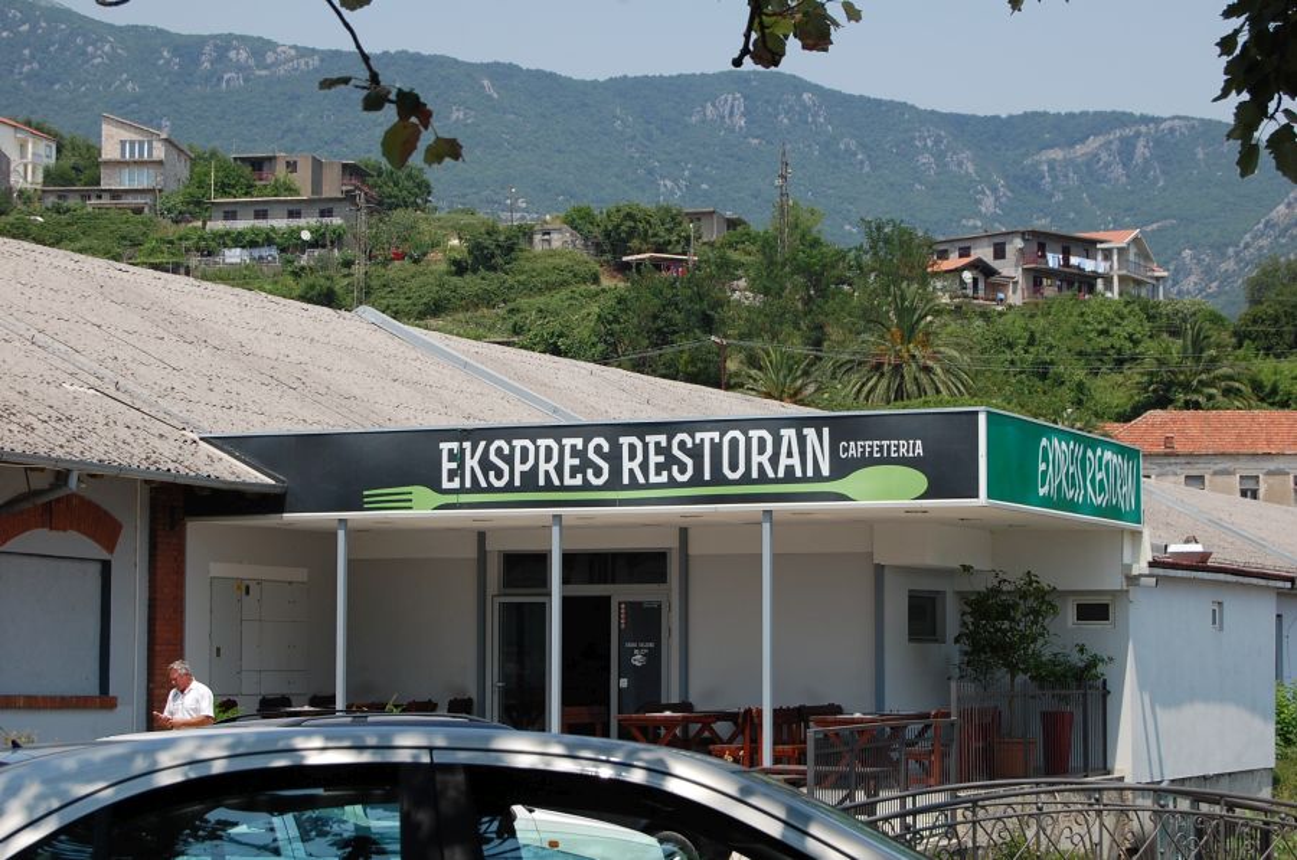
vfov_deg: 16.5
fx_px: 2967
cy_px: 430
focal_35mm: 82
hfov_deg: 24.7
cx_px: 648
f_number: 10
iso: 200
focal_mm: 55
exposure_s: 1/400
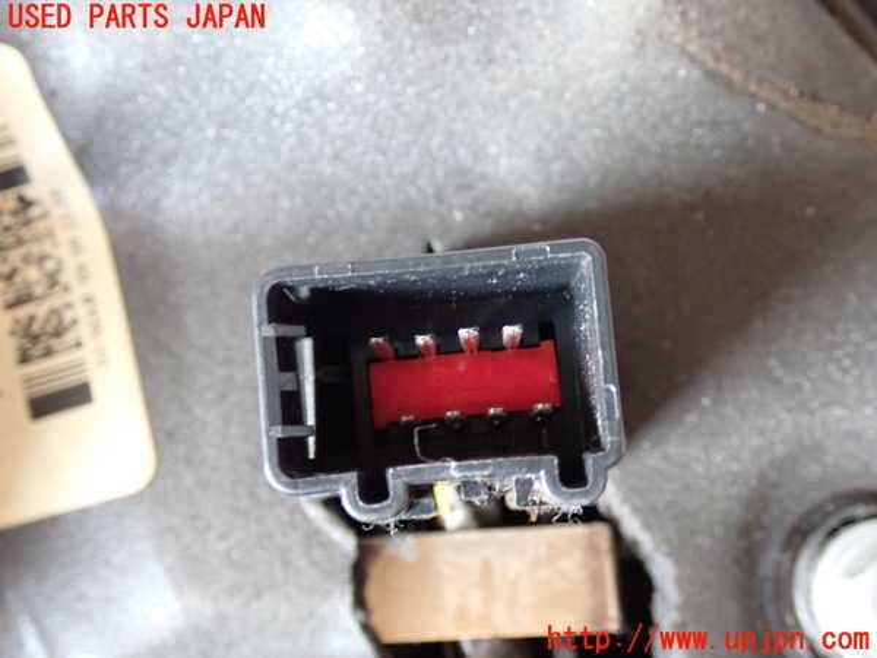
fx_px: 1191
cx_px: 438
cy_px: 329
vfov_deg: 30.9
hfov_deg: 40.4
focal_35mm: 47
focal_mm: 8.4
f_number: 3.1
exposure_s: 1/25
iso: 800
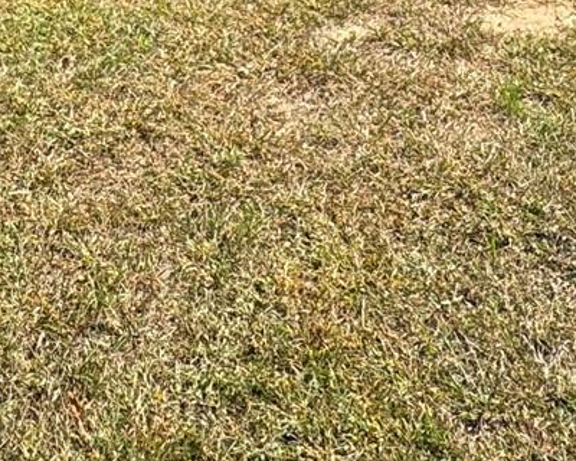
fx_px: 1193
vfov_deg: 16.8
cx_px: 145
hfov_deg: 26.8
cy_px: -445
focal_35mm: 70
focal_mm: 2.22
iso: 50
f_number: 2.2
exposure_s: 1/561
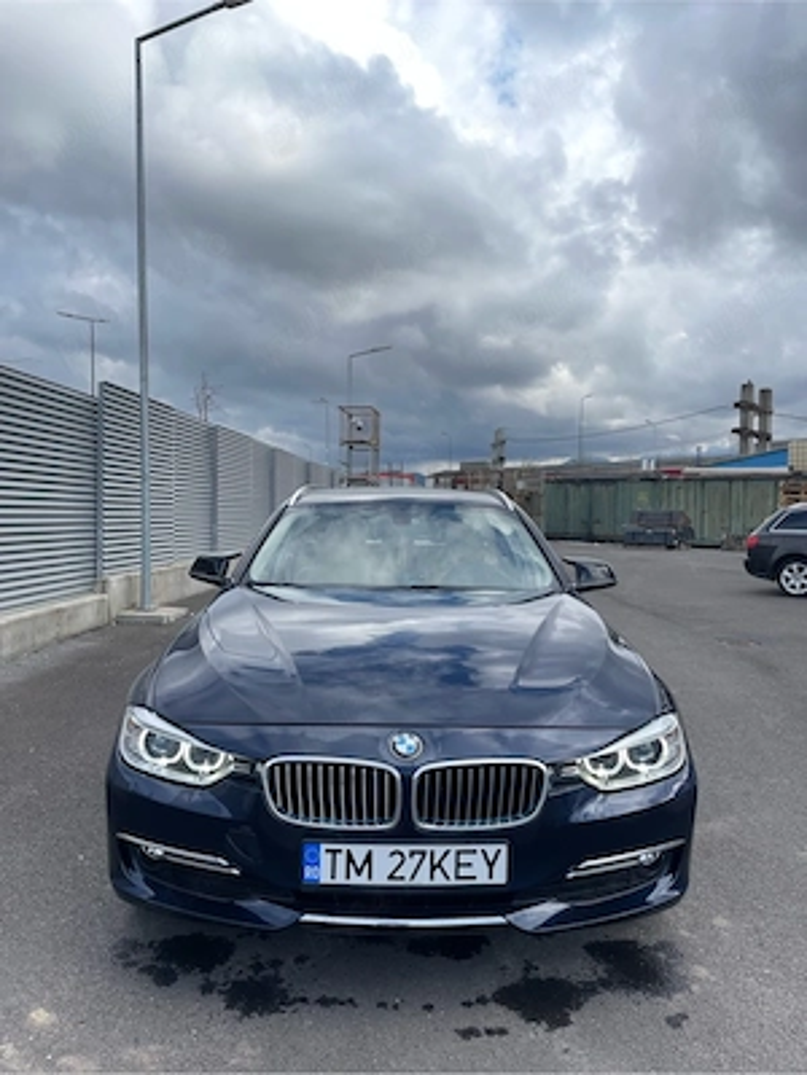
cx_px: 404
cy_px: 538
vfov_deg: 67.3
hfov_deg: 53.1
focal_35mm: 26
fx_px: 808
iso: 32
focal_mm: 4.2
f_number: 1.6
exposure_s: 1/924
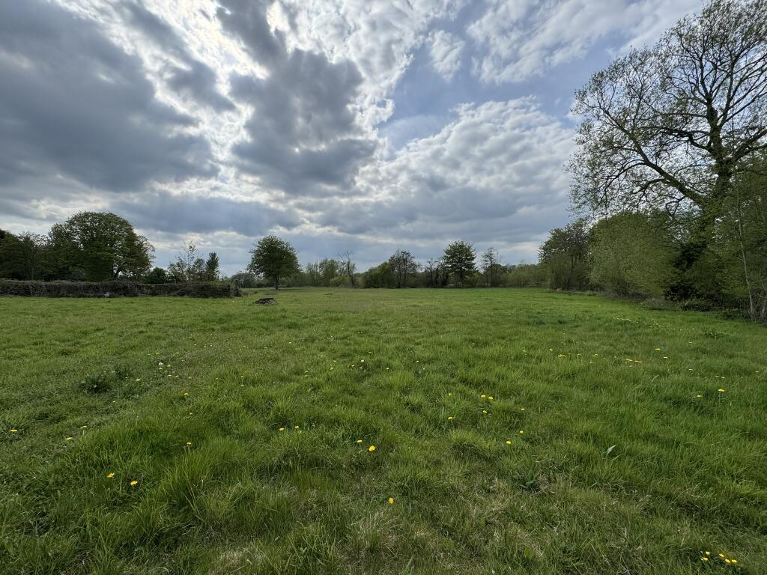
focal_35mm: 14
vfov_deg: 85.7
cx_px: 384
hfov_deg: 102.1
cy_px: 288
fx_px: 310
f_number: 2.2
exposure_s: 1/2674
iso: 40
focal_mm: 2.22
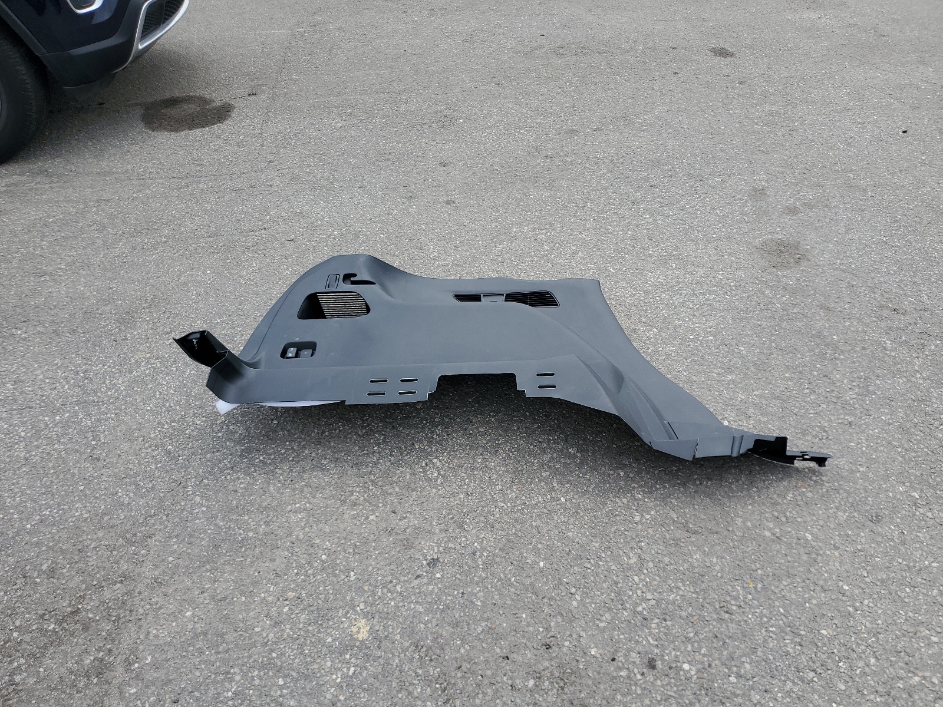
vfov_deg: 53.1
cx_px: 472
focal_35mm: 26
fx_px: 708
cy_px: 354
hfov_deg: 67.3
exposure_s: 1/1667
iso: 50
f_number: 1.5
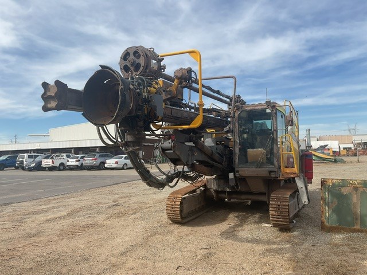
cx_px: 184
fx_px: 307
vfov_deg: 48.2
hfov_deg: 61.7
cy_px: 138
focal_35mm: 29
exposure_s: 1/1848
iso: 16
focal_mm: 3
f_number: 1.8
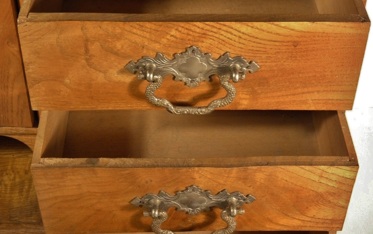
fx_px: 641
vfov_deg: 20.6
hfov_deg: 32.5
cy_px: 122
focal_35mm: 63
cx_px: 188
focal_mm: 7.9
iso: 200
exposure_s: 1/20
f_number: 3.9
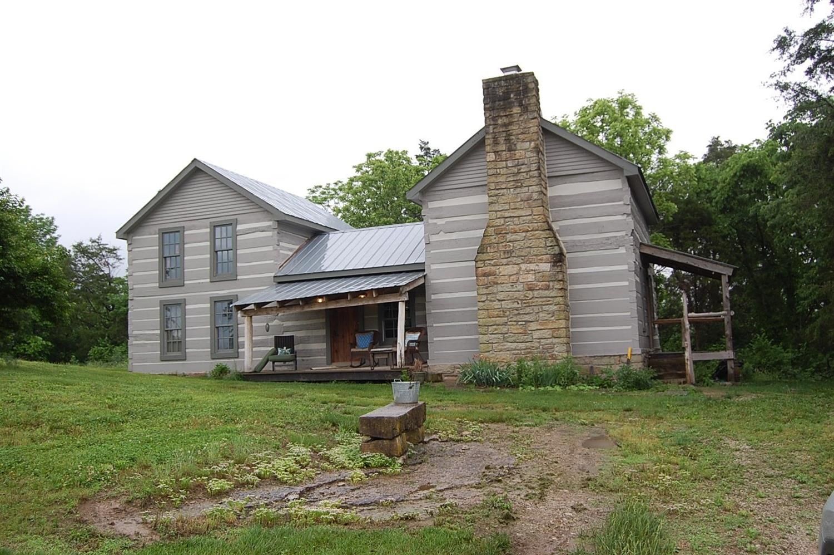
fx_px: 764
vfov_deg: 39.9
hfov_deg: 57.3
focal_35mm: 33
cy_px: 278
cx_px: 417
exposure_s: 1/160
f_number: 6.3
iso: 200
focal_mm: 22
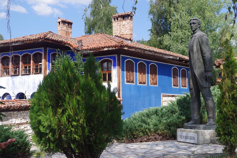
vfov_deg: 23.8
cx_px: 118
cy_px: 79
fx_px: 375
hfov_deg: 35.0
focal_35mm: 57
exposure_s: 1/160
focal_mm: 37.5
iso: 100
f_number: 7.1
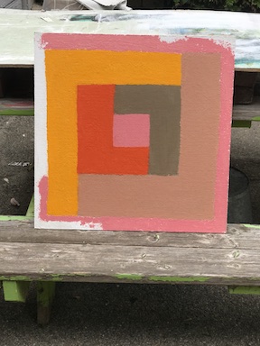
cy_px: 173
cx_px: 130
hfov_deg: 25.7
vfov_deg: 33.8
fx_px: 571
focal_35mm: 57
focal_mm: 6.6
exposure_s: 1/372
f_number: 2.8
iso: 20
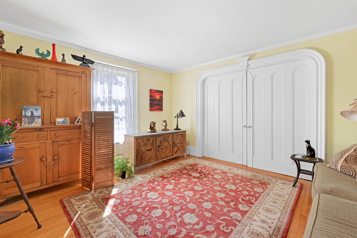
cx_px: 178
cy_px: 119
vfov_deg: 81.2
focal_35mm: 14
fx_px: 139
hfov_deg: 104.3
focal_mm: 14
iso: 400
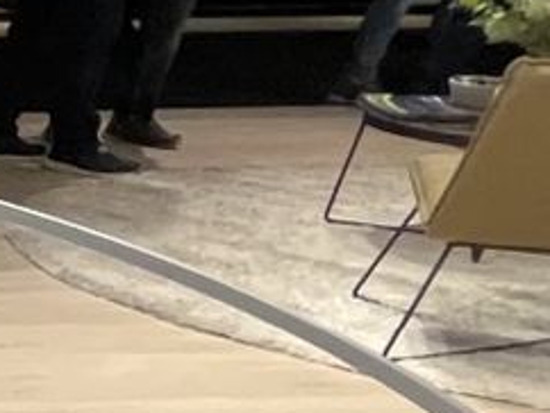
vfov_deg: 13.1
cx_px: -1268
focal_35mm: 103
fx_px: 1638
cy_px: 735
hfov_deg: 10.2
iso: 250
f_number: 1.8
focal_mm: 1.57
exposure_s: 1/102
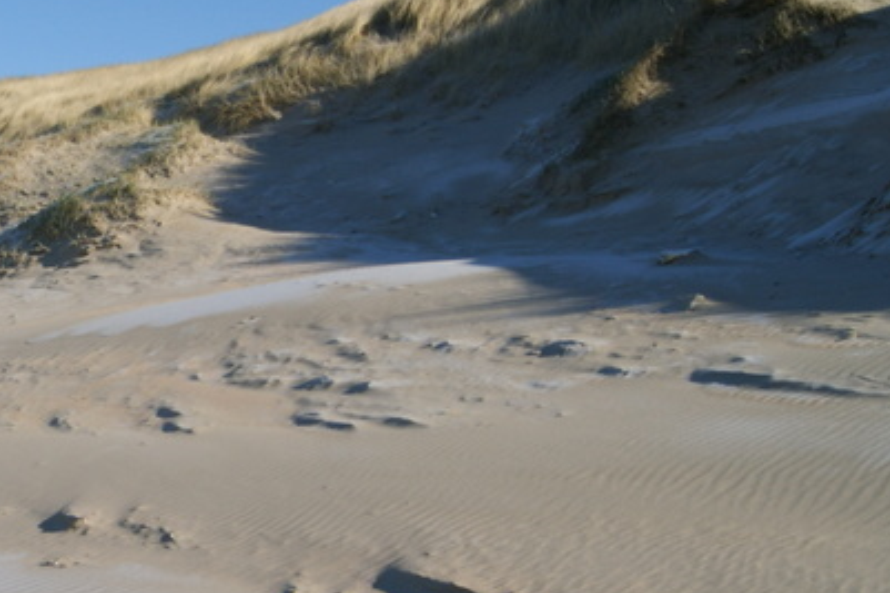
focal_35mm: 69
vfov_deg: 19.7
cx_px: -18
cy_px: 350
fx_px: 1705
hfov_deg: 27.4
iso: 100
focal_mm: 18
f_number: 10
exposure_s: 1/250
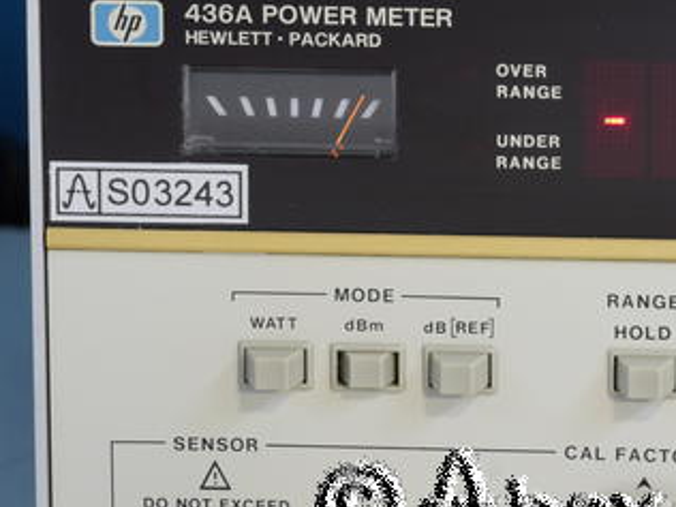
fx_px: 6913
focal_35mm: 354
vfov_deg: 4.2
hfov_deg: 5.6
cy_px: 248
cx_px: 409
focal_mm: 140
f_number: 14
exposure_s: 1/1.6
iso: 400
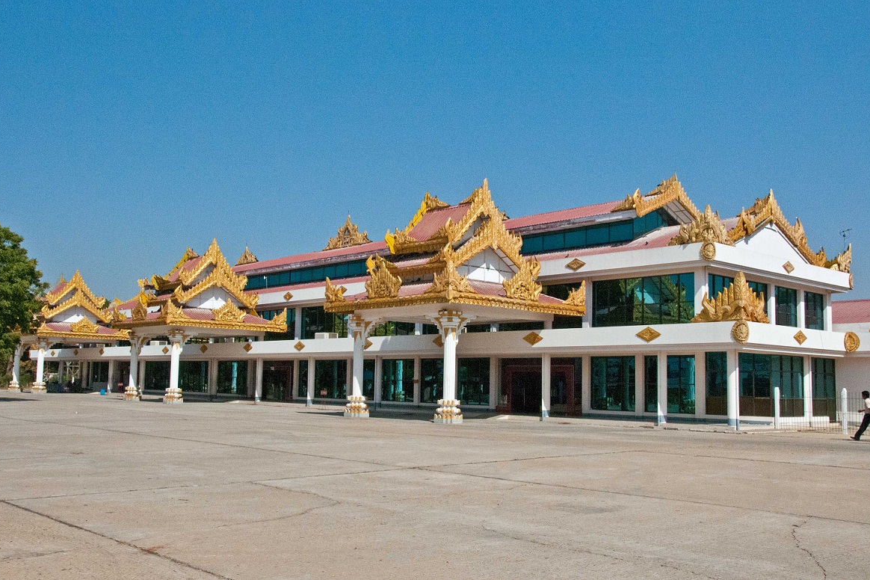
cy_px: 285
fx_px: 822
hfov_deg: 55.8
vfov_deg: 38.9
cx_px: 426
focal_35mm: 34
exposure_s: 1/8000
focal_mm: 22
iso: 3200
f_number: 11
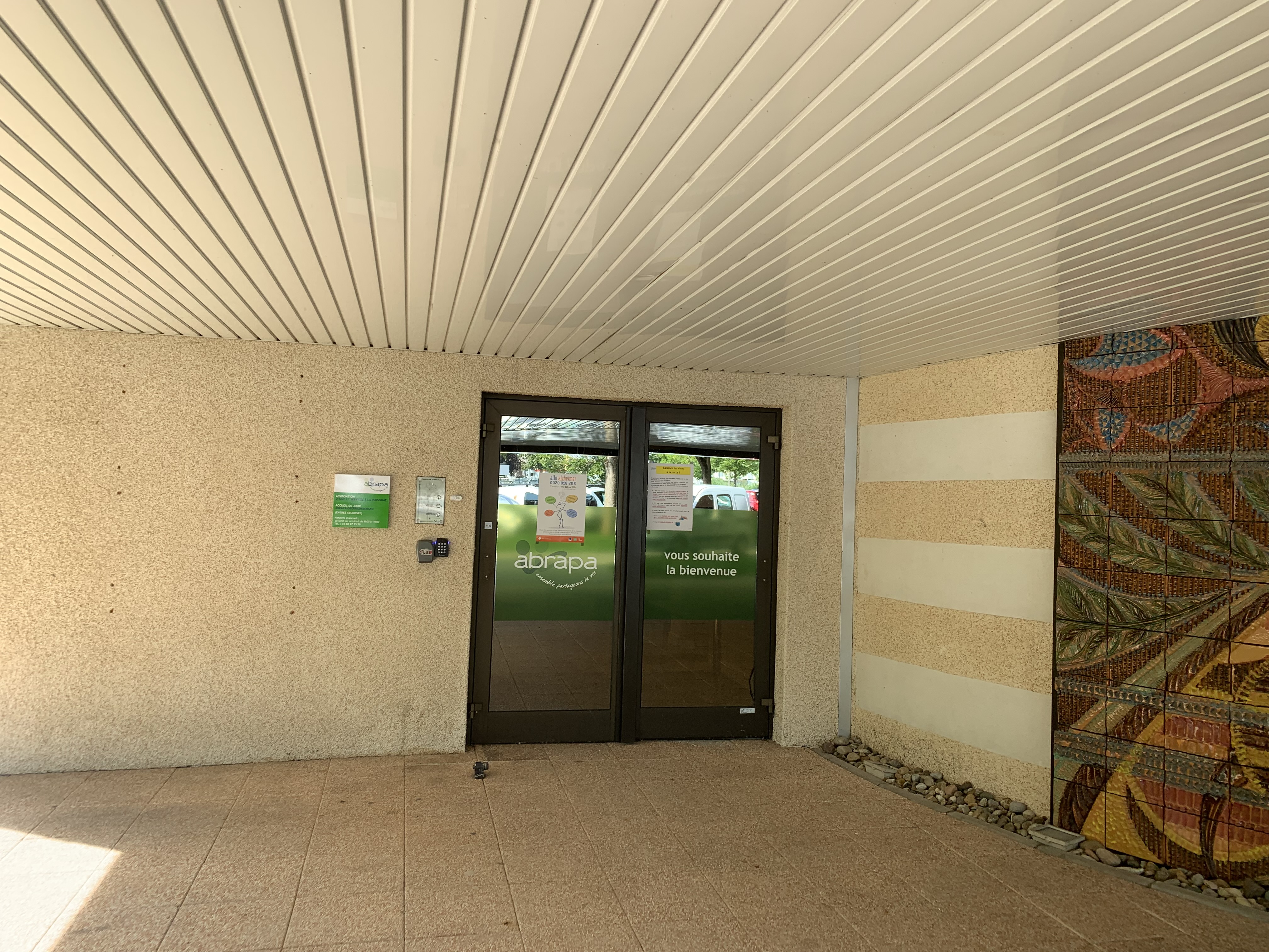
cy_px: 476
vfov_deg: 53.1
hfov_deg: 67.3
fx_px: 953
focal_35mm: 26
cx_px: 634
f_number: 1.8
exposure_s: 1/138
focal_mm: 4.25
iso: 25
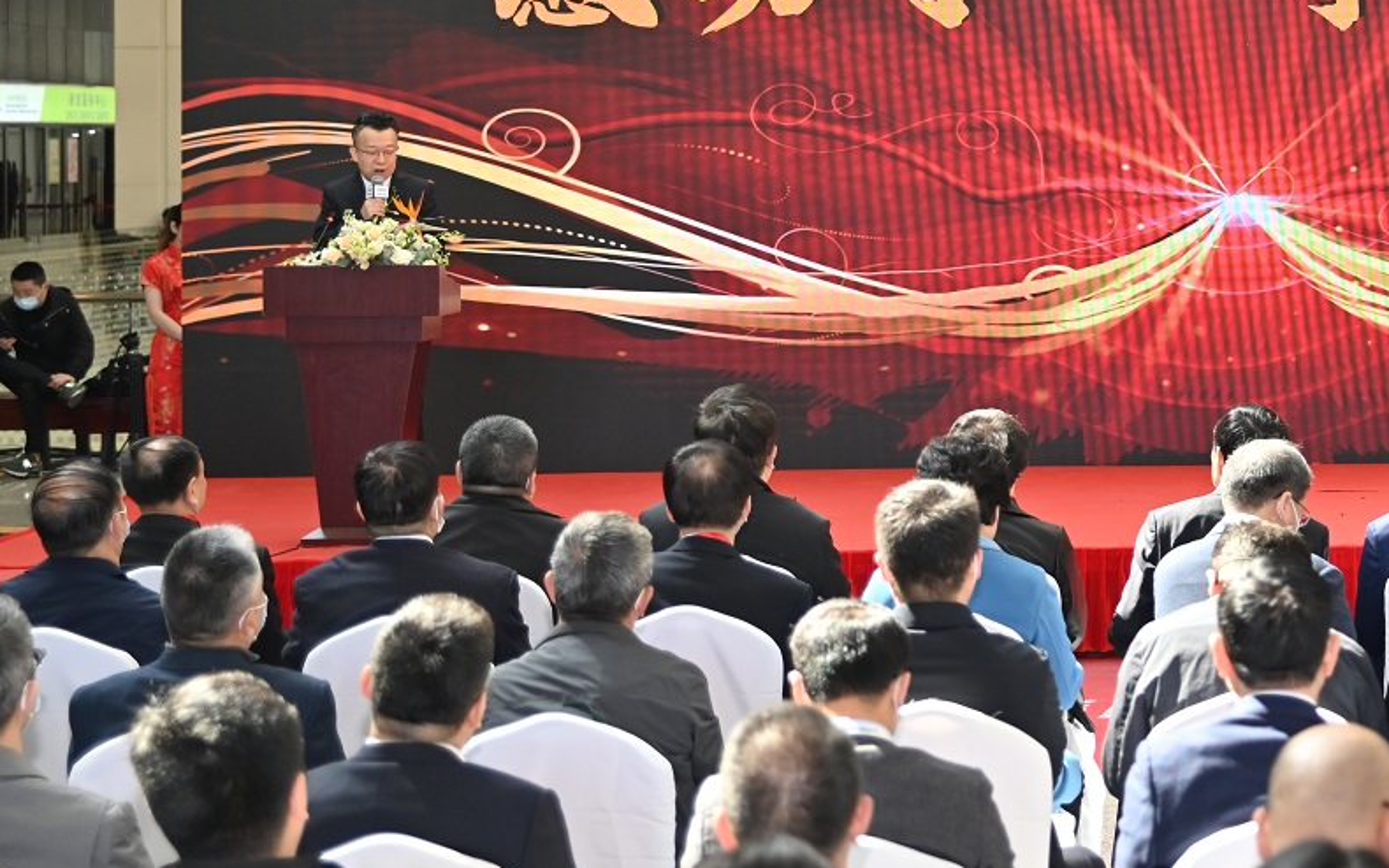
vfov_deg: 14.5
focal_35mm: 89
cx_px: 1276
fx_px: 3370
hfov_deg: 22.7
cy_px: 79
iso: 640
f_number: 2.8
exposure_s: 1/250
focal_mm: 46
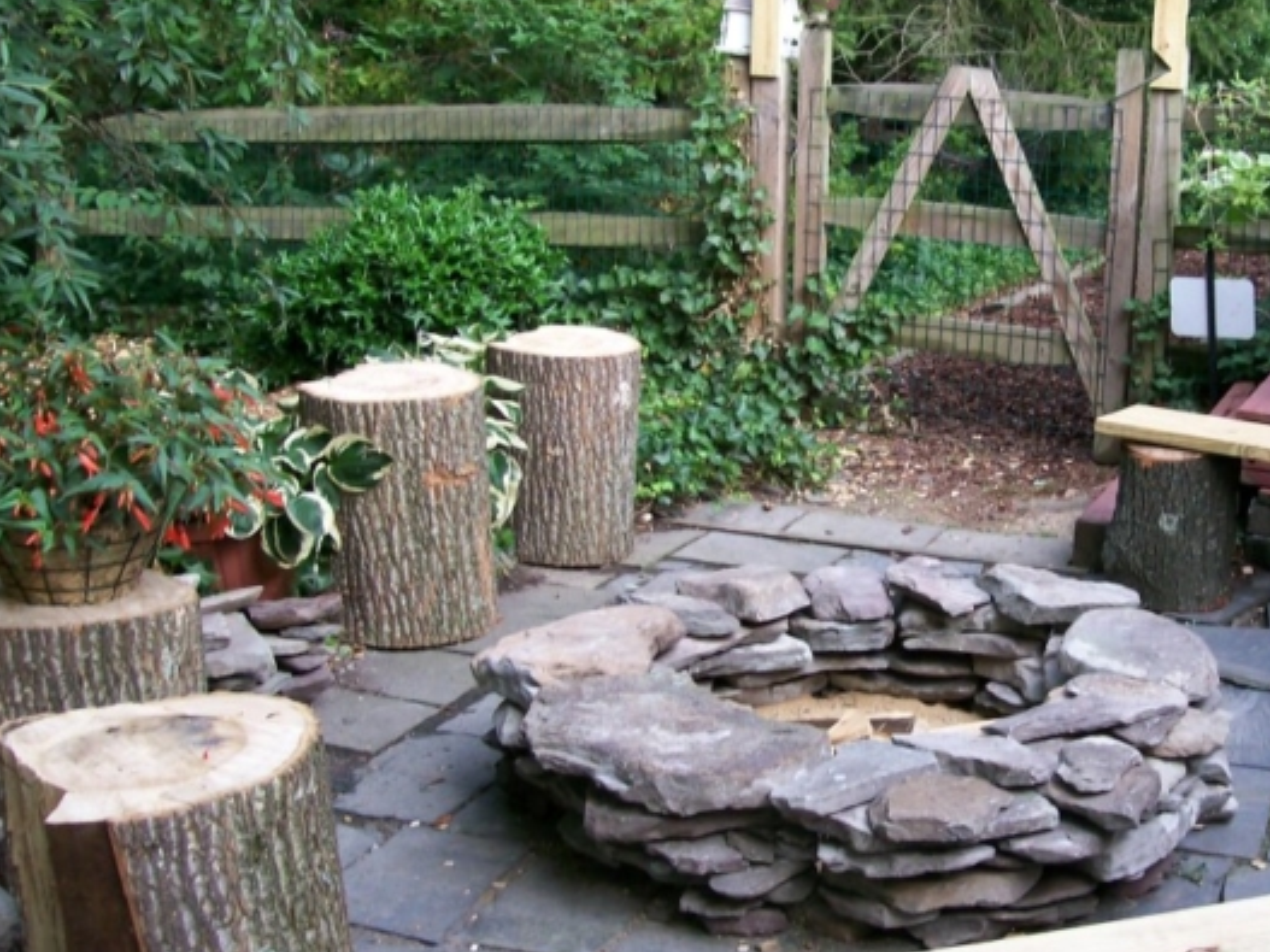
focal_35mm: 54
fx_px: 1981
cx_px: 877
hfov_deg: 35.1
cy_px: 493
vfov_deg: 27.0
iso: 80
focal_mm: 6
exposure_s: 1/38.4
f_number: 2.7
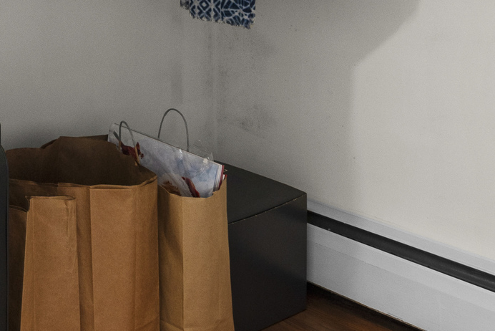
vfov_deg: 17.3
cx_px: -172
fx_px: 977
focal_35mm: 71
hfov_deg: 24.3
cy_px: -171
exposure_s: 1/1.25
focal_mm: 16
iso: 200
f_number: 9
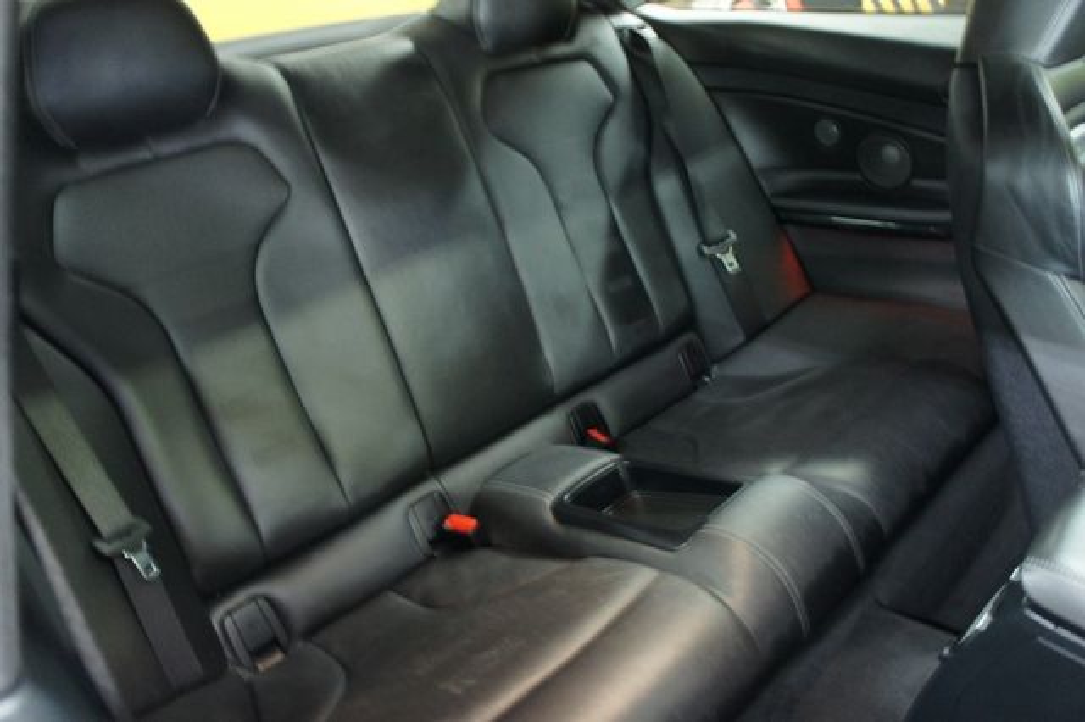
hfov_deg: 67.4
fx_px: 813
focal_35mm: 27
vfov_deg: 47.9
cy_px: 361
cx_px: 542
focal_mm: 18
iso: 1600
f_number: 3.5
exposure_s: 1/4
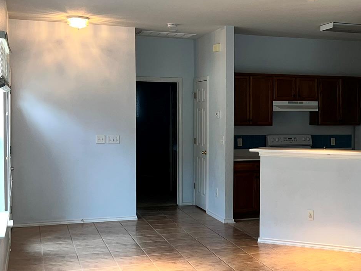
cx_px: 277
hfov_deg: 33.0
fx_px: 595
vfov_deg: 25.7
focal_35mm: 57
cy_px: 141
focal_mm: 5.7
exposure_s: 1/30
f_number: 1.5
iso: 40
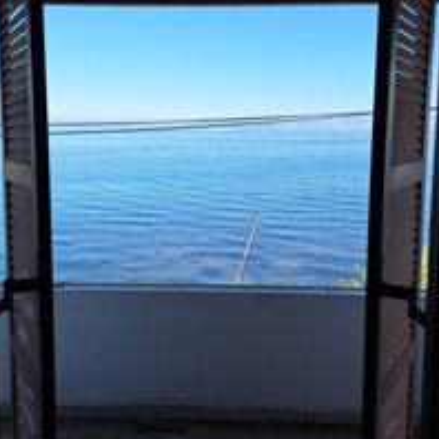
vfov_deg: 44.8
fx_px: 531
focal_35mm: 37
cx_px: 200
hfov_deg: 44.9
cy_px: 191
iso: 40
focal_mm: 5.54
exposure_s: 1/1770
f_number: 1.8
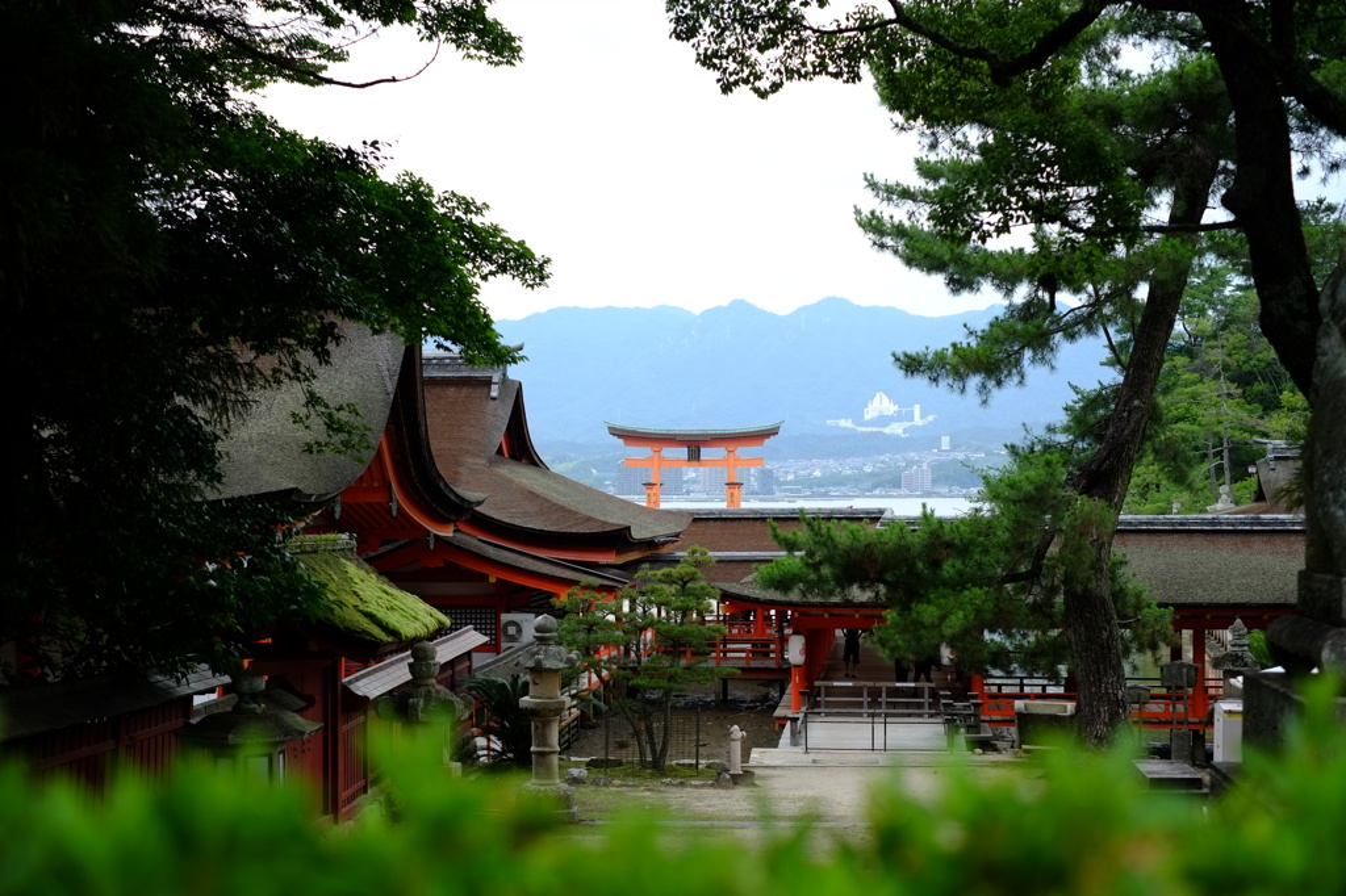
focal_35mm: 53
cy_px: 448
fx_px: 1981
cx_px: 673
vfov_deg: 25.5
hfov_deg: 37.5
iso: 200
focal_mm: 35
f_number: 2.5
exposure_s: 1/850
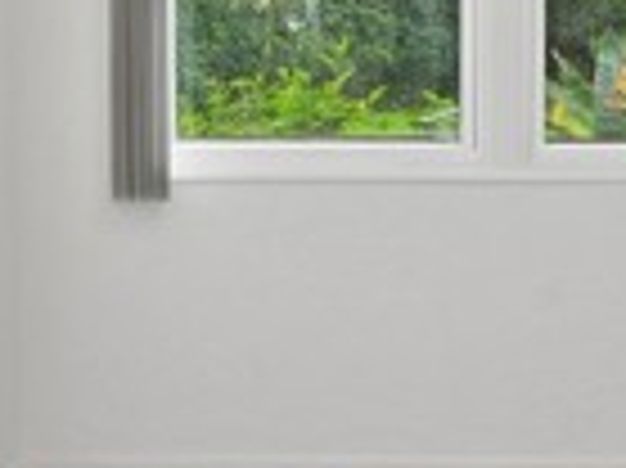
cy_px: 40
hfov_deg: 26.9
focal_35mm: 71
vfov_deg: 20.3
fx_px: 1283
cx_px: 495
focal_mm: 16
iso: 250
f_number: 9
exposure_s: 1/160
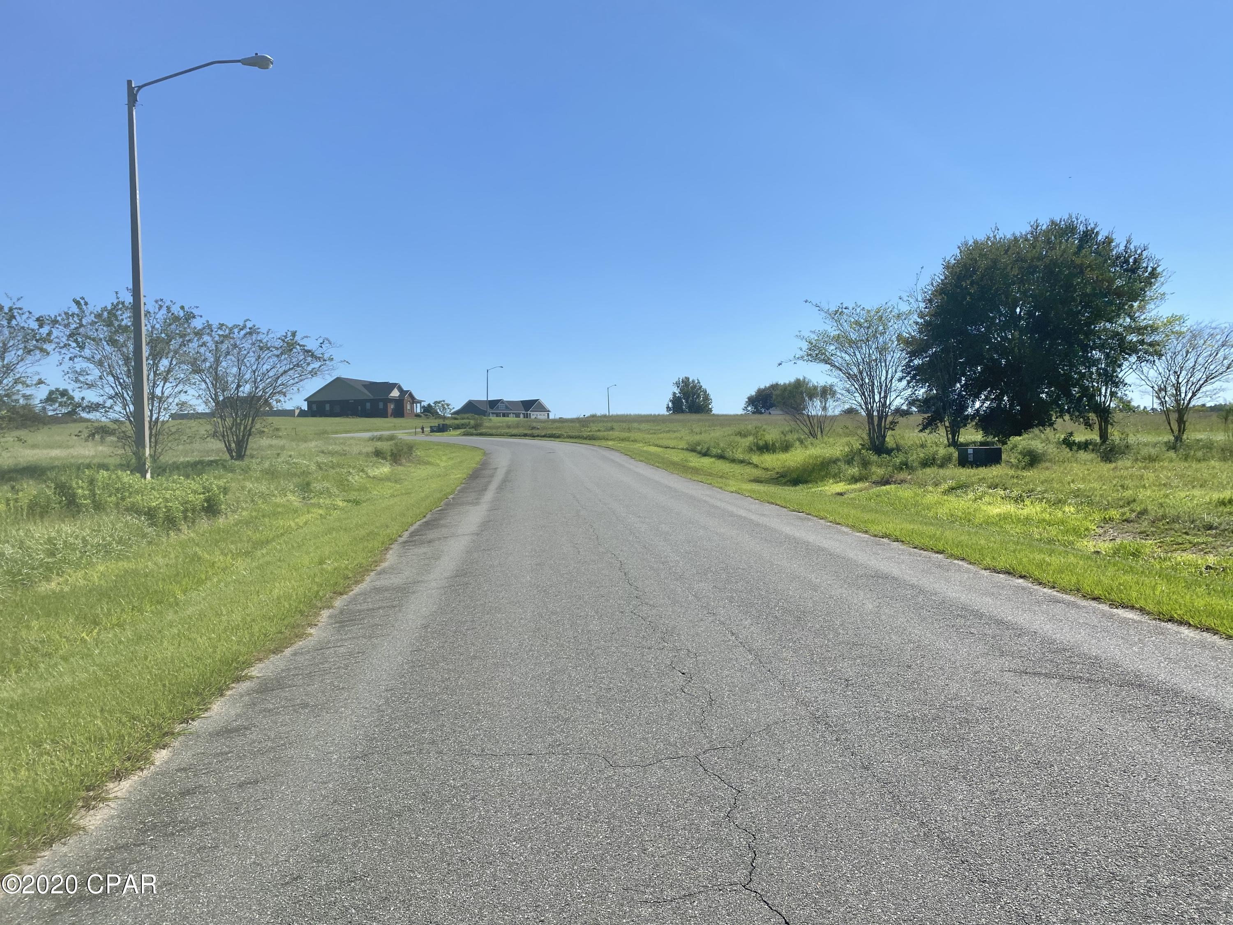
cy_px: 462
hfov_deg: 67.3
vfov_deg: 53.1
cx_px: 616
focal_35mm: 26
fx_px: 926
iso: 32
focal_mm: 4.25
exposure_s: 1/4115
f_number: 1.8
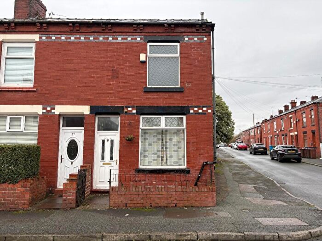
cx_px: 161
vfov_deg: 53.1
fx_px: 242
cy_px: 120
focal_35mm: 26
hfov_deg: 67.3
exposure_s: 1/237
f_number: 1.6
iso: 40
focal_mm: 5.96
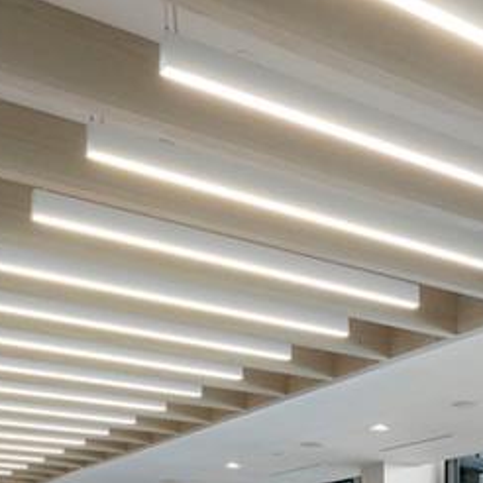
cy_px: 605
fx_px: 947
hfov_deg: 26.7
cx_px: 505
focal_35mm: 60
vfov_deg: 25.2
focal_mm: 17
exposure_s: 1/100
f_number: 8
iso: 640
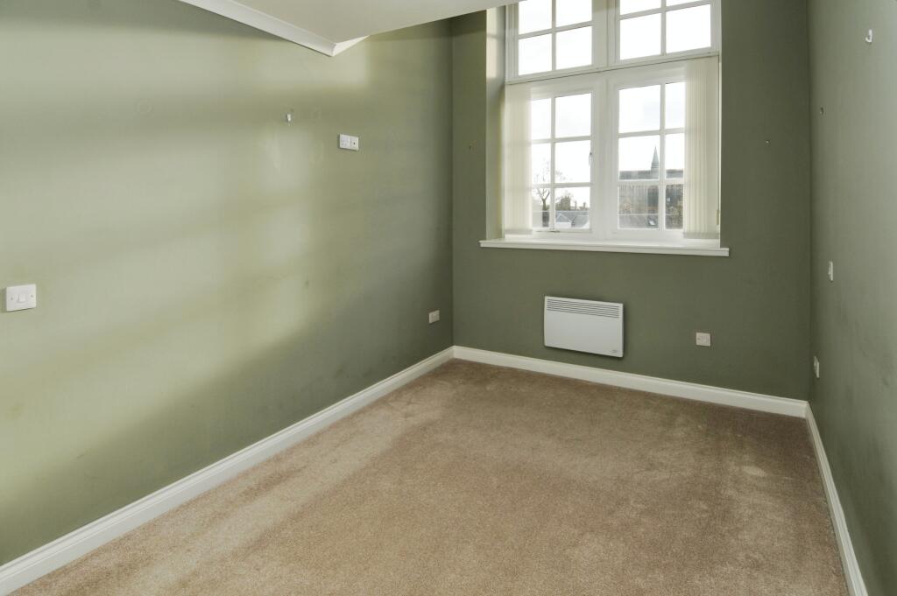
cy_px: 298
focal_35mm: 18
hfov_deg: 90.0
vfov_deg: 67.3
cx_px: 448
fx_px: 448
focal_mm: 12
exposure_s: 1/80
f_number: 7.1
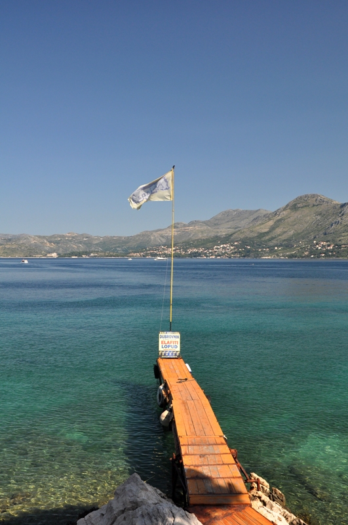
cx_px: 174
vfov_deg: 49.6
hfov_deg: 34.1
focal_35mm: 39
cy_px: 262
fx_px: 567
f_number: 10
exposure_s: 1/400
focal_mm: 26
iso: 640
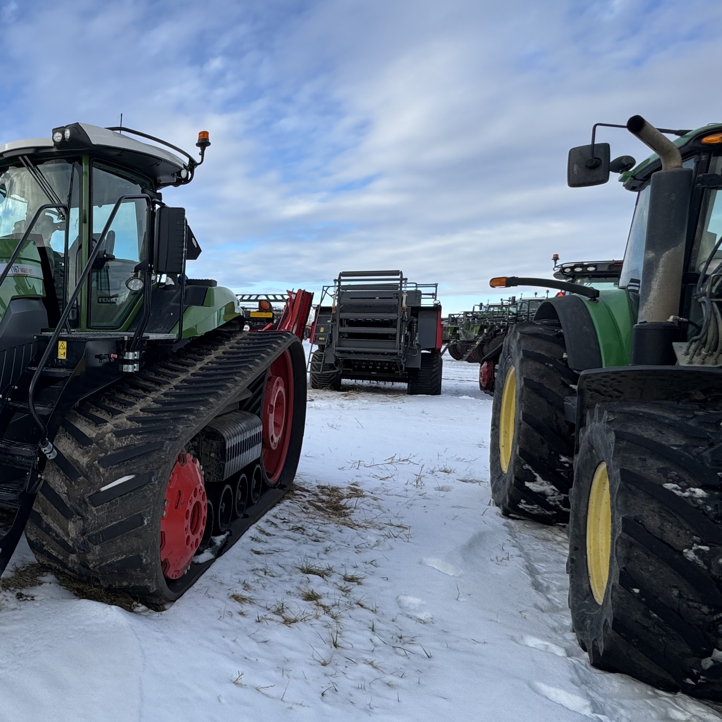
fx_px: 590
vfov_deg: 62.9
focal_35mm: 25
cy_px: 357
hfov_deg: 52.2
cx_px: 25
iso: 40
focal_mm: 2.22
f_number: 2.2
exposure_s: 1/615
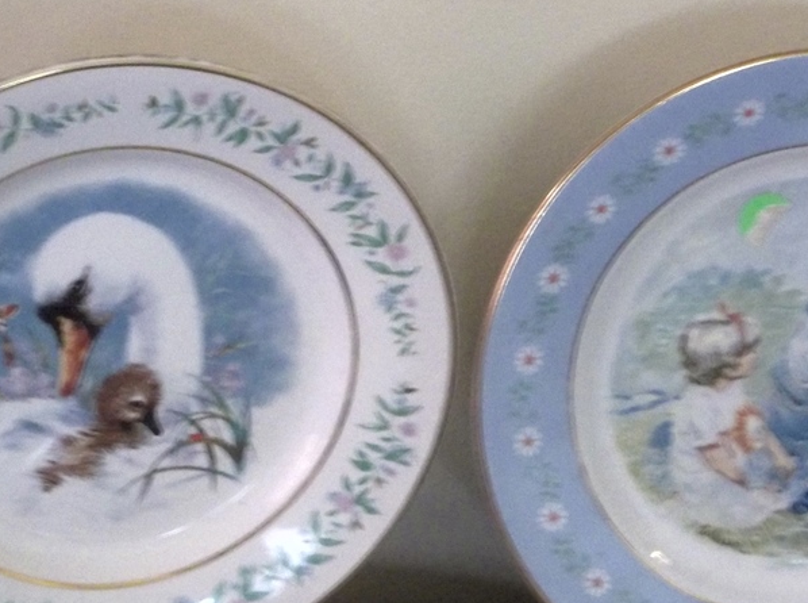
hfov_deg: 22.5
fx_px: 2027
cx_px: 446
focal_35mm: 87
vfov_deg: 16.9
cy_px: 321
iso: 400
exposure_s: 1/8
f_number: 5
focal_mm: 9.3
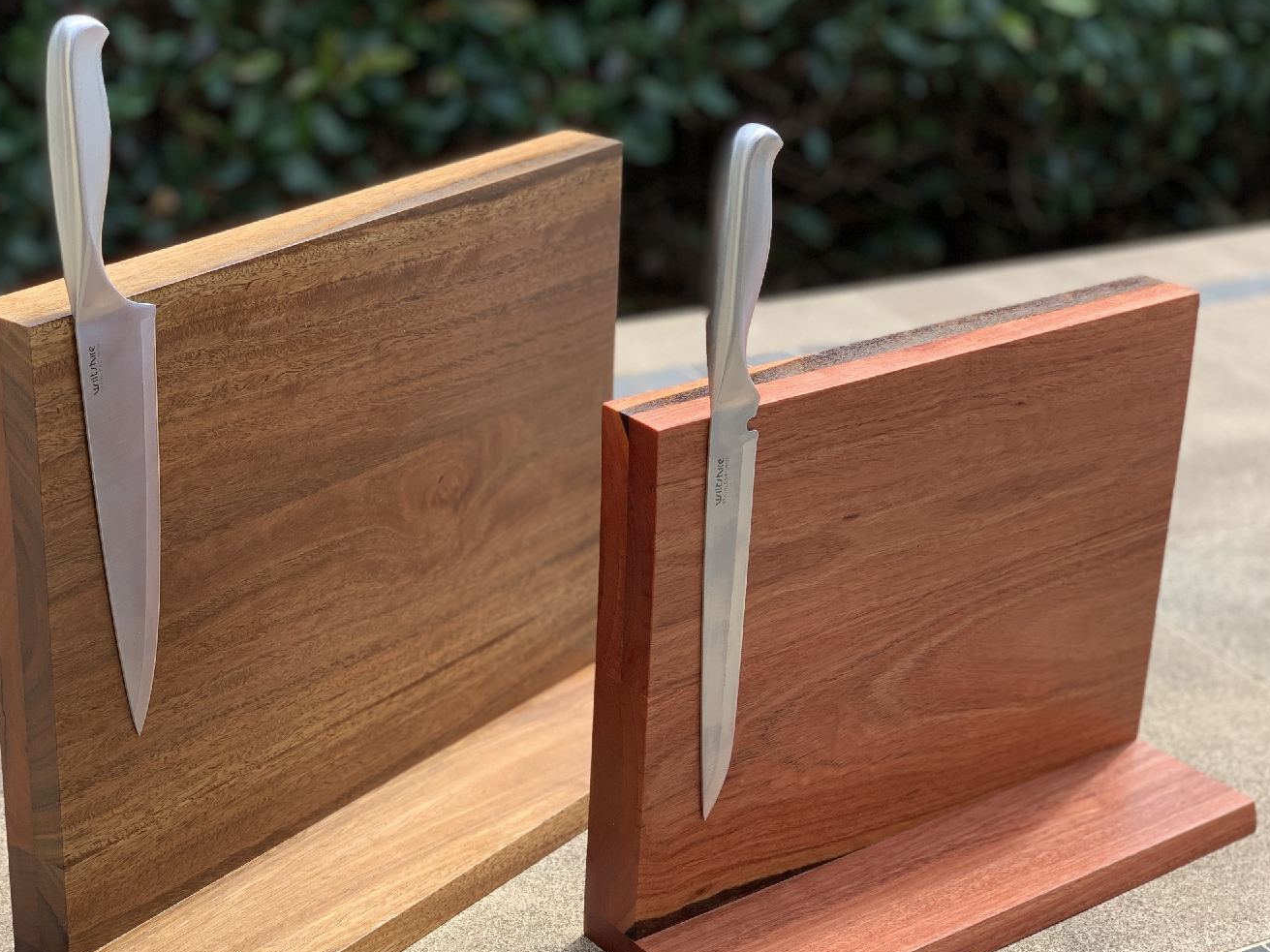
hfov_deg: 30.2
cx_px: 558
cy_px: 521
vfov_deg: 22.9
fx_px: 2348
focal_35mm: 64
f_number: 2.4
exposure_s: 1/214
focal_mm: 6
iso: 16
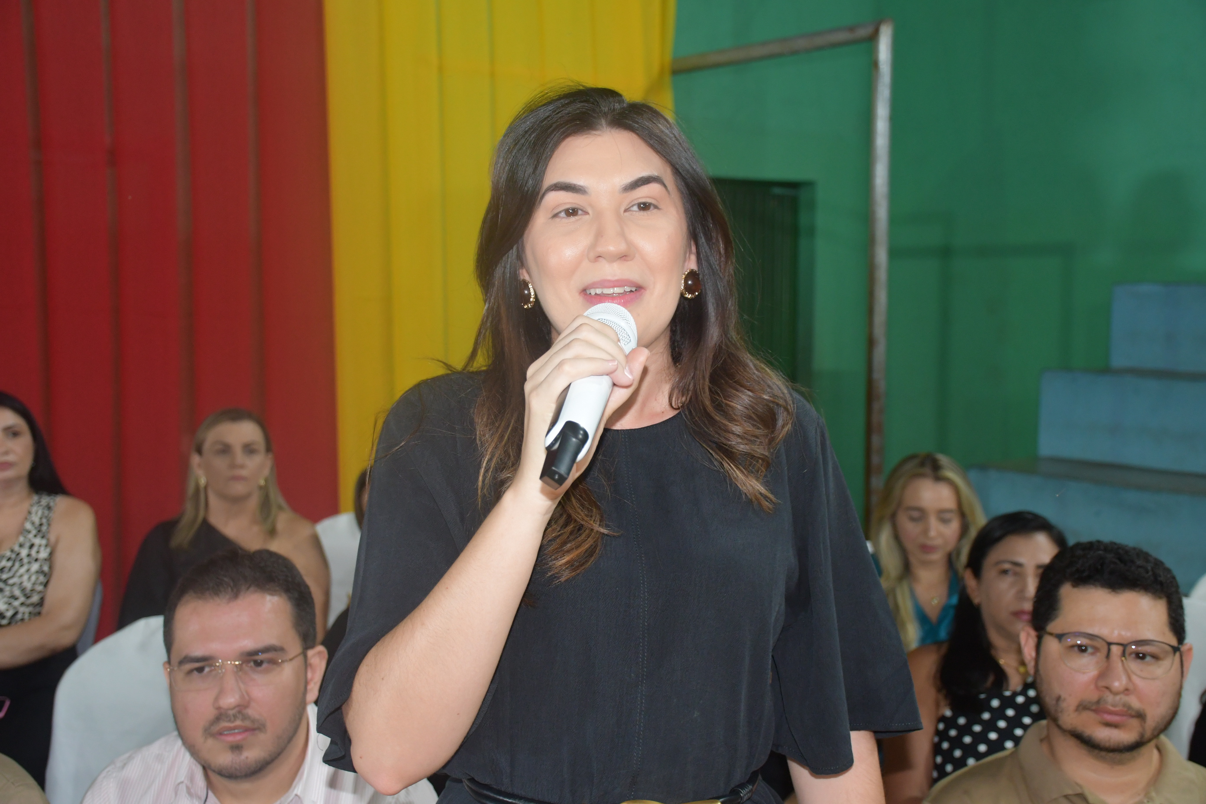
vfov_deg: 29.9
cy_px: 402
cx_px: 603
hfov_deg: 43.6
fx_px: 1507
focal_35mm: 45
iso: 1250
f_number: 4
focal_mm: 30
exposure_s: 1/60
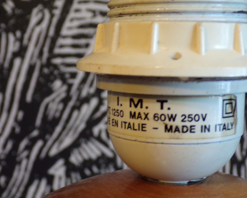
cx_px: 146
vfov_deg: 23.5
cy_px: 117
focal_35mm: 65
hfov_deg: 29.1
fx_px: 475
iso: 200
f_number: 3.5
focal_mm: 8.7
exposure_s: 1/25
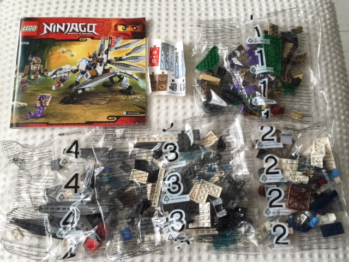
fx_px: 292
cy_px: 131
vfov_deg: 48.2
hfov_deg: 61.7
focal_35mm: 29
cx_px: 174
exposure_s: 1/30
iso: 32
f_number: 2.2
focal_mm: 4.15
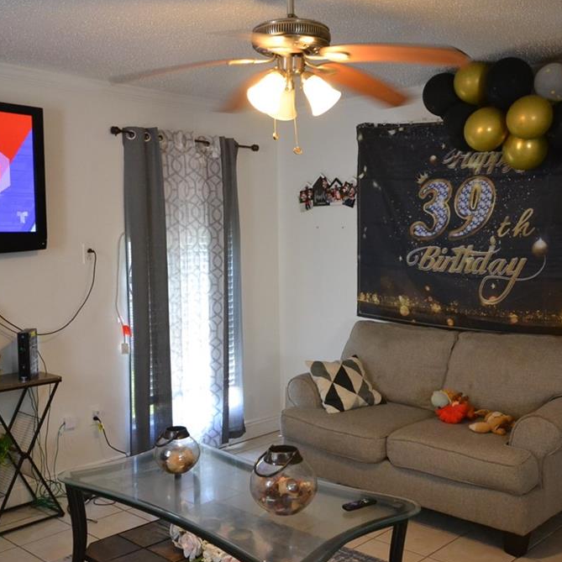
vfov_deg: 42.8
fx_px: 716
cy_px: 280
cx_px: 273
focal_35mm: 39
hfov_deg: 42.8
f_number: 5.6
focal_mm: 20
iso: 2500
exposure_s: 1/60
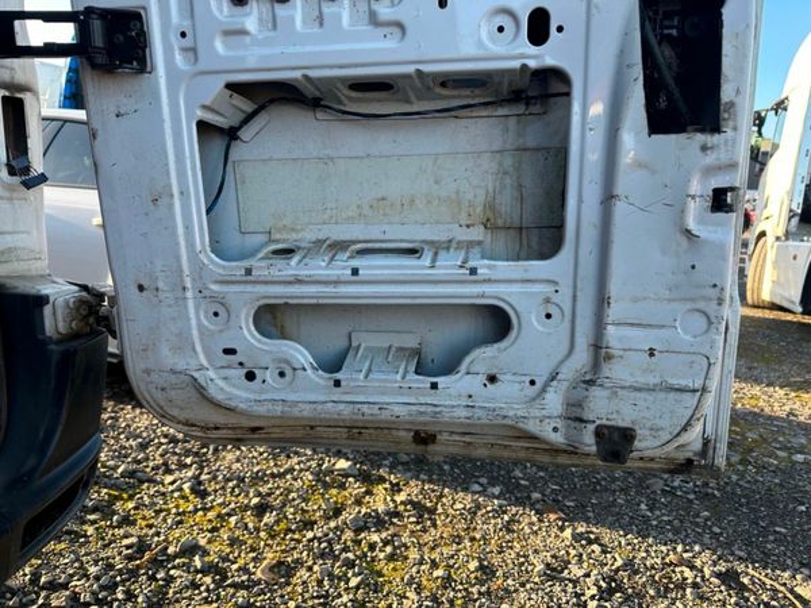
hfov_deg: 71.6
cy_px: 304
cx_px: 406
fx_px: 562
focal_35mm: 24
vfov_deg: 56.8
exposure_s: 1/458
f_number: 1.78
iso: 80
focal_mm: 6.86
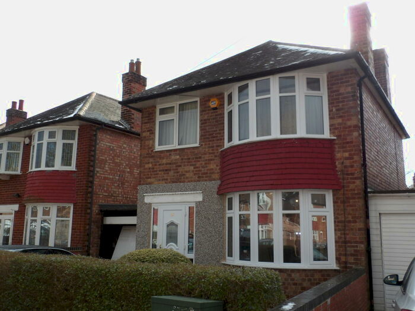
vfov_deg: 41.8
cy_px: 156
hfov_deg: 54.0
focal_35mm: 34
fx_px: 408
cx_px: 208
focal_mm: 6.2
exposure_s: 1/394
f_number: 4.5
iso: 100
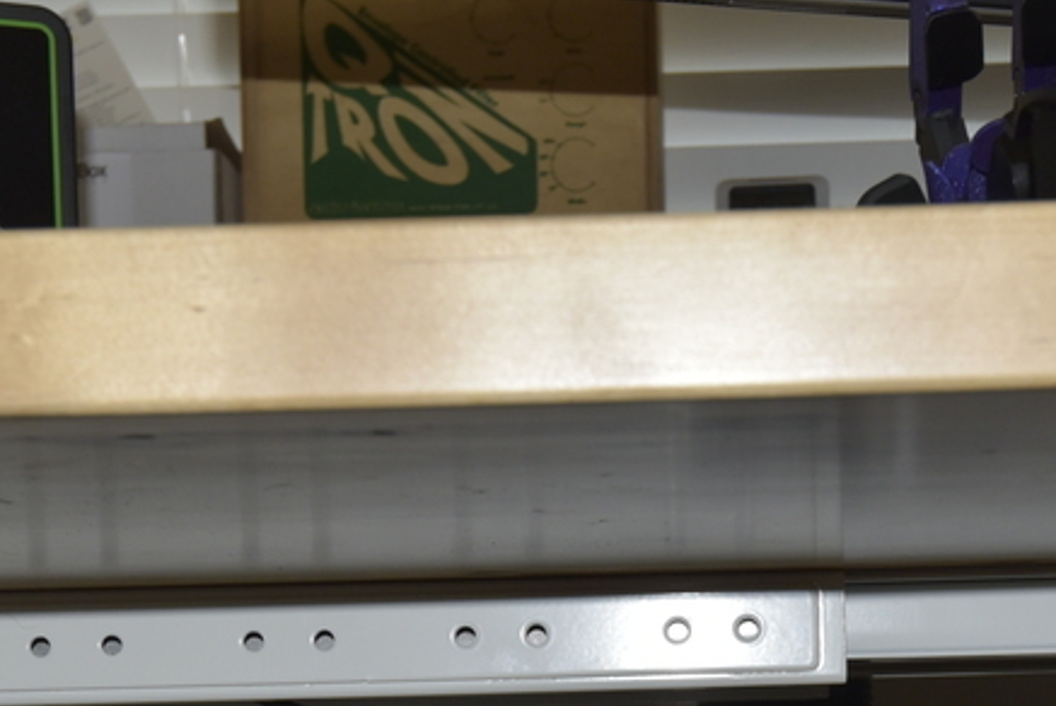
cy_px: 851
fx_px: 2818
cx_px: 703
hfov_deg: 21.1
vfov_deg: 13.9
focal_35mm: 96
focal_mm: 35
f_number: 8
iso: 800
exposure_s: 1/60
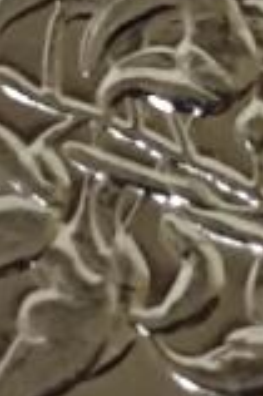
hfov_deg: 2.0
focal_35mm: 691
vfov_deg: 3.0
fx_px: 7588
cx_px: 486
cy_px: -8
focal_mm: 8.7
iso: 640
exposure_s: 1/40
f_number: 1.9
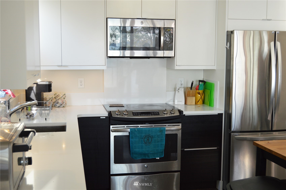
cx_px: 143
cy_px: 95
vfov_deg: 29.8
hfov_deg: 43.6
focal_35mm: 45
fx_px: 357
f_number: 5.6
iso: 400
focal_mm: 30
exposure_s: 1/125
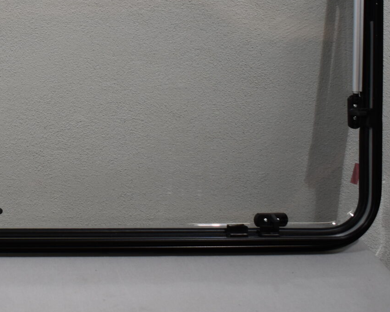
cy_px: 33
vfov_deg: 17.0
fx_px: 1032
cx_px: -60
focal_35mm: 89
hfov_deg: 20.2
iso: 450
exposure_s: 1/250
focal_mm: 21
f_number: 3.8
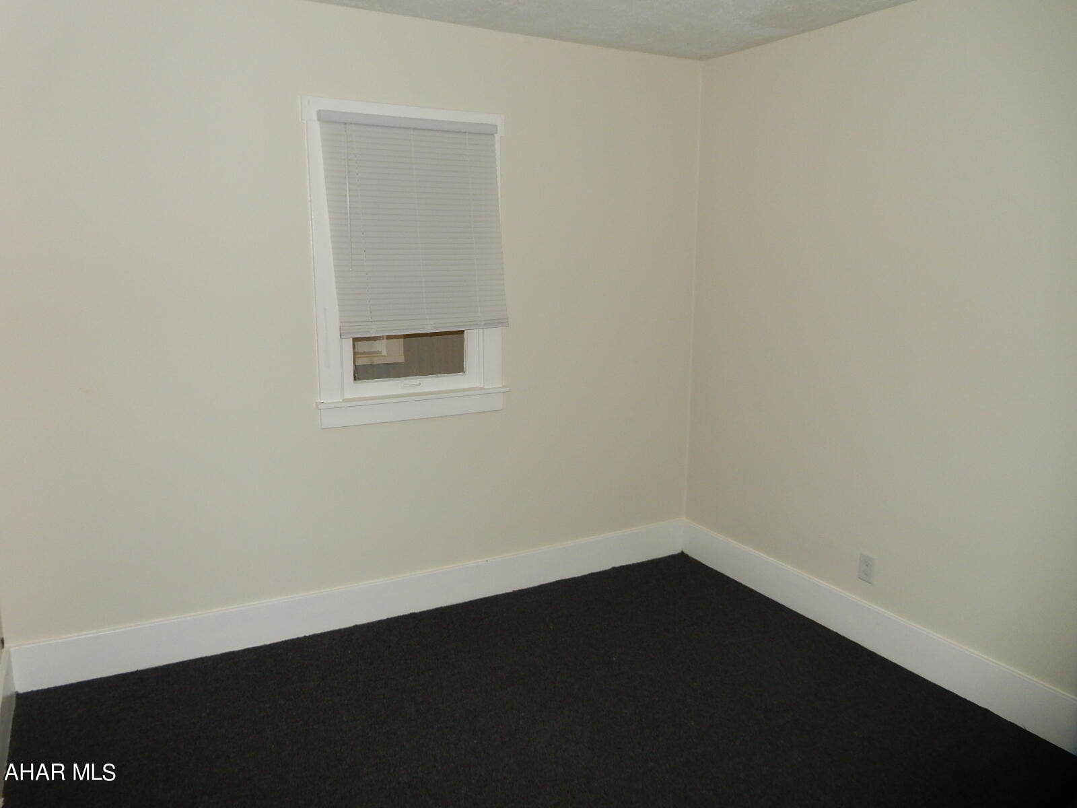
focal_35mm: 25
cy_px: 404
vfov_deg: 54.9
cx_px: 538
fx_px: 778
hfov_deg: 69.4
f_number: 3.7
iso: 200
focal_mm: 4.5
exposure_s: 1/30
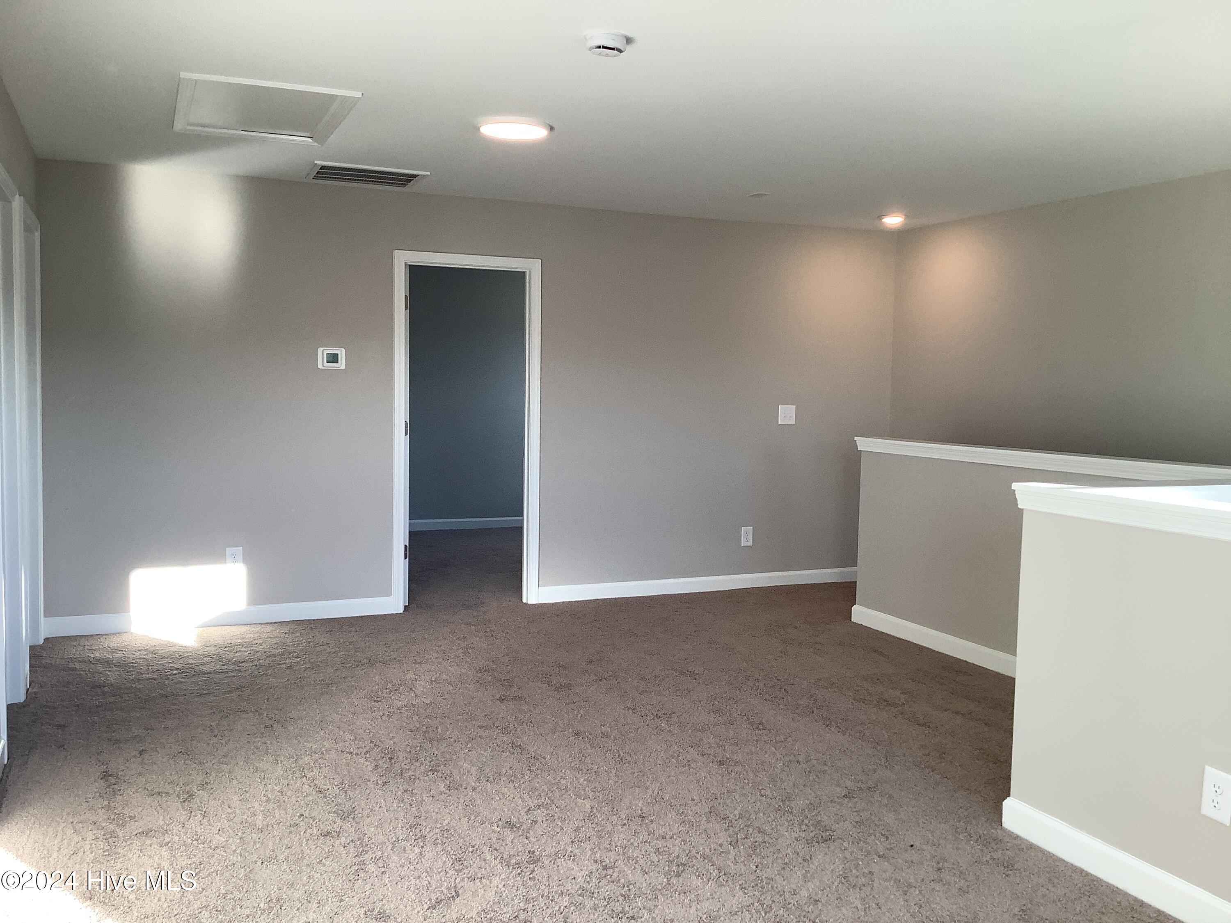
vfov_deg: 45.4
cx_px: 616
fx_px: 1102
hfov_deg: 58.4
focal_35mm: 31
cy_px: 462
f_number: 2.4
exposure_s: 1/120
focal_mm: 3.3
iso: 50
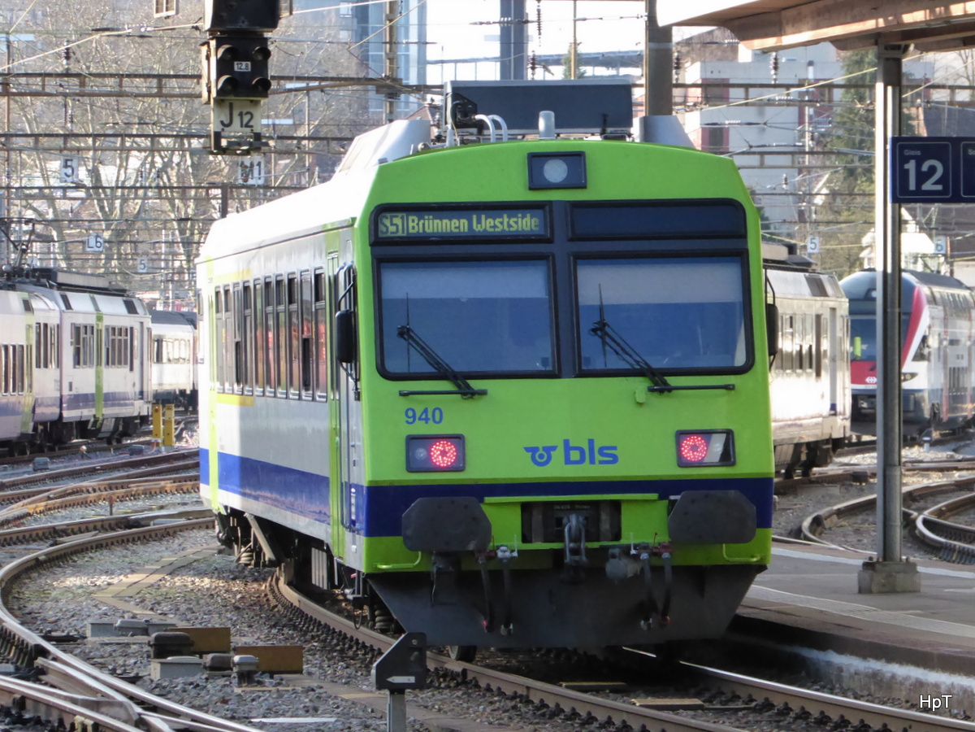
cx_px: 488
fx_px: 8816
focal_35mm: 313
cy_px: 366
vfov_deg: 4.7
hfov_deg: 6.3
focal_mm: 50.5
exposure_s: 1/320
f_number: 5.7
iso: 1000
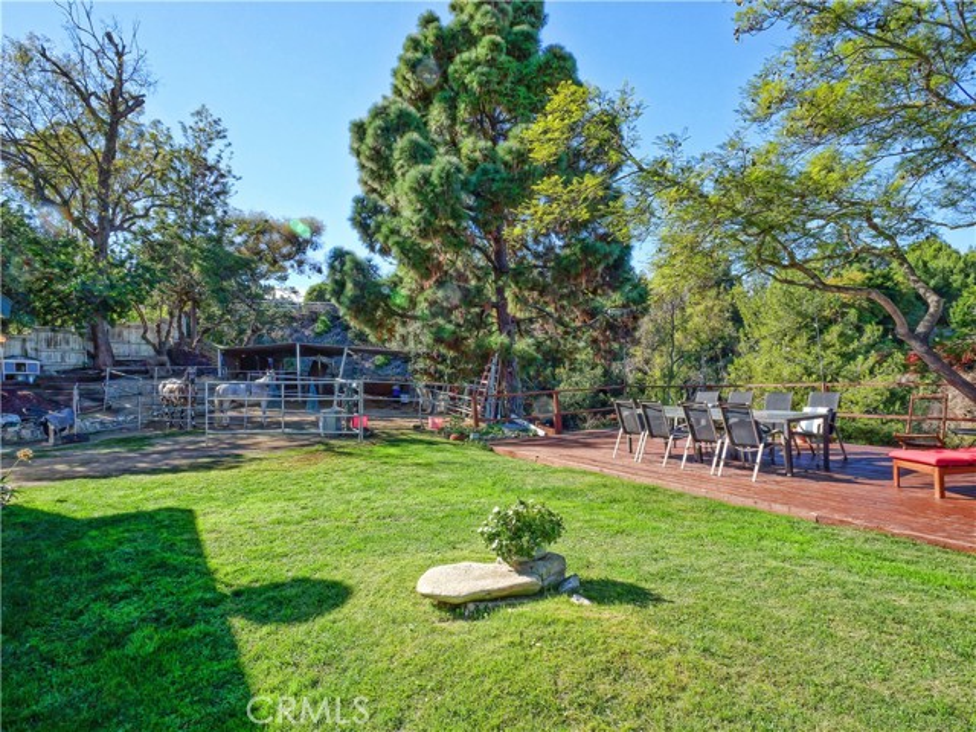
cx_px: 488
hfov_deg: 87.8
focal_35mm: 18
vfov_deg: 71.6
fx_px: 508
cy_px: 366
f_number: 14
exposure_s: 1/100
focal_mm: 9
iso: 250
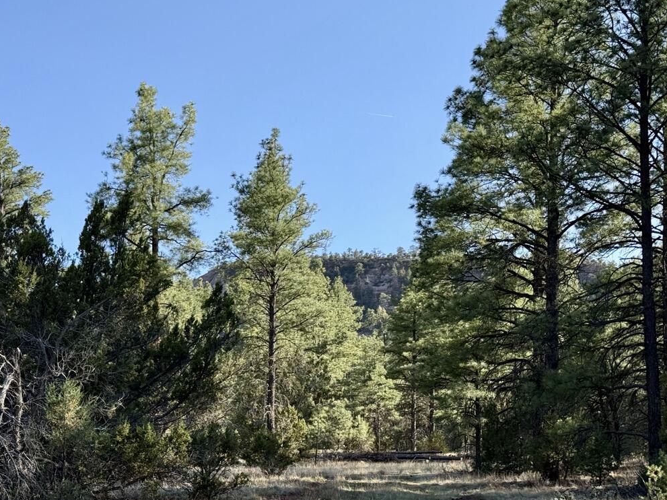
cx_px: 279
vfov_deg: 23.6
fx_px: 1195
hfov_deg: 31.1
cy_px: 225
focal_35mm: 62
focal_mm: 6.76
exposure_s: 1/2146
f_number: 1.78
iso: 64
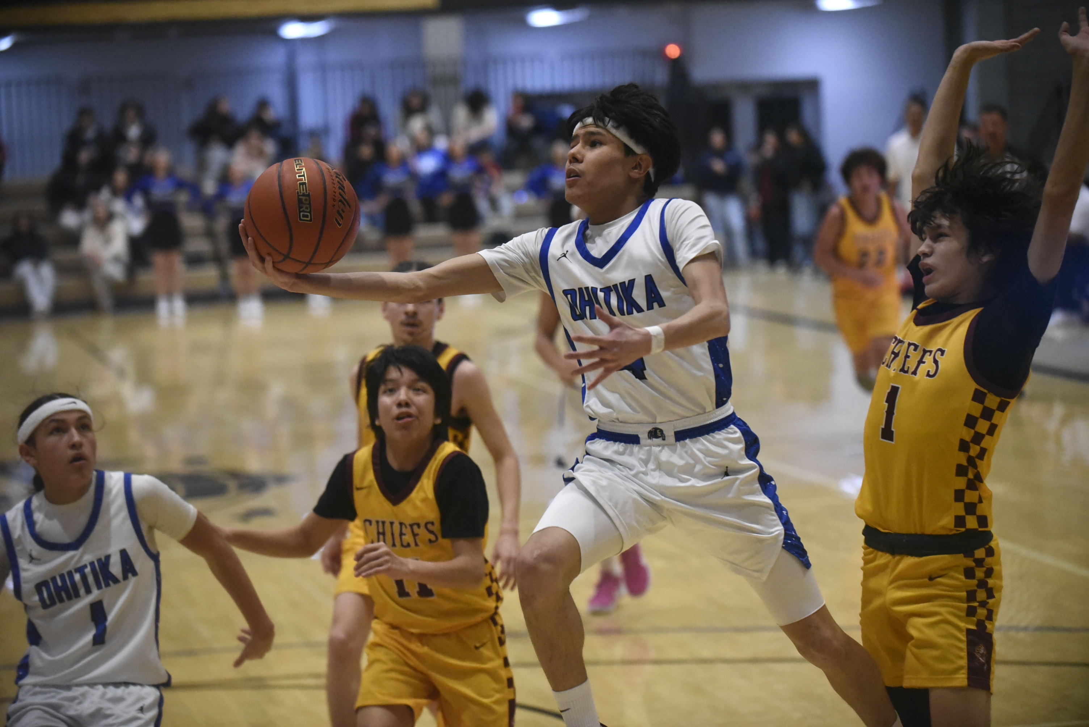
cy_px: 364
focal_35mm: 110
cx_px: 544
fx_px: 3329
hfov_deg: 18.6
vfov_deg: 12.5
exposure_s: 1/1600
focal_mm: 110
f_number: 3.2
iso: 9000
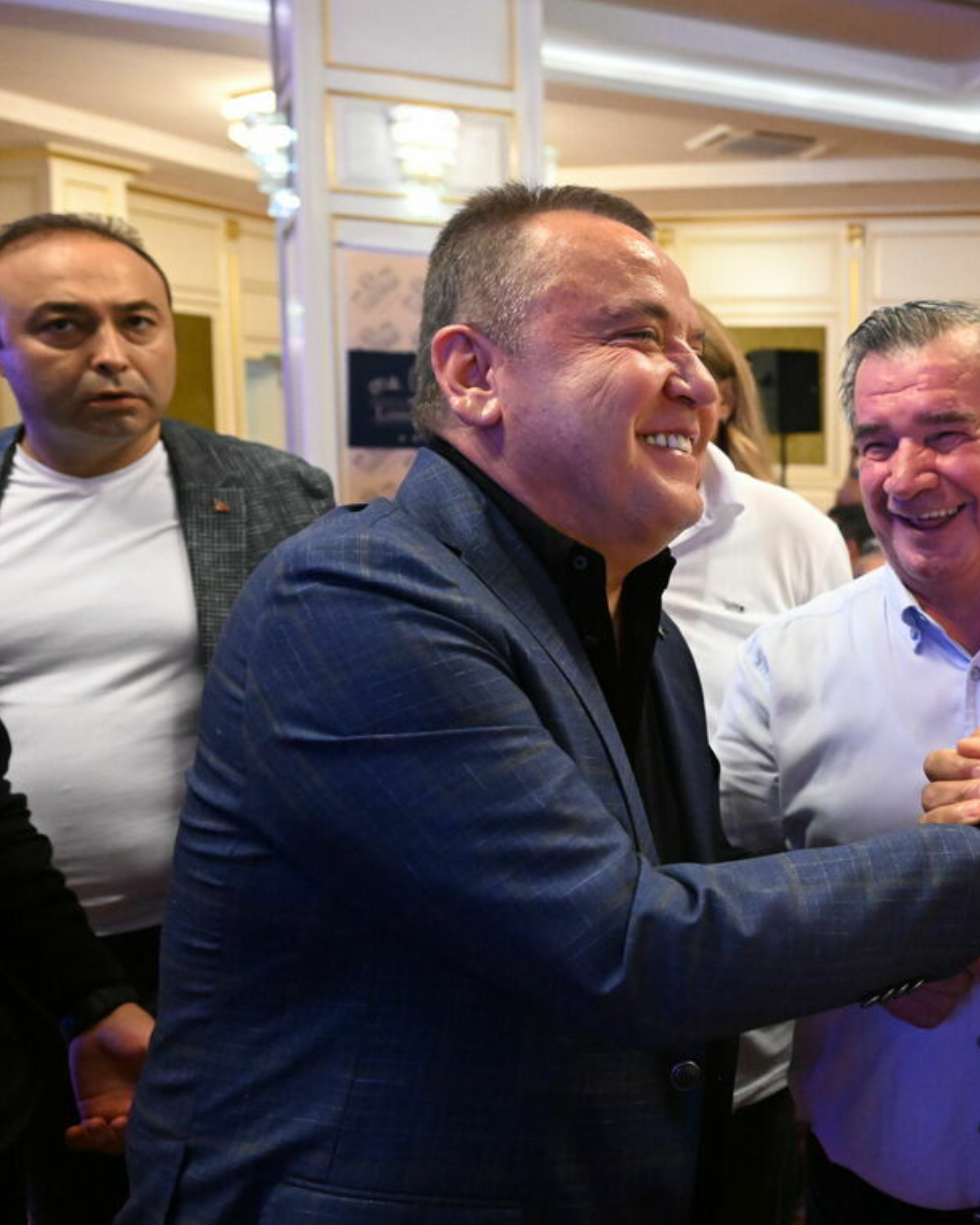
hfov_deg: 35.3
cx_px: 990
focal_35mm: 38
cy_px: 580
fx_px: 1378
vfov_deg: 47.9
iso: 6400
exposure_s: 1/320
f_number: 4
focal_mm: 24
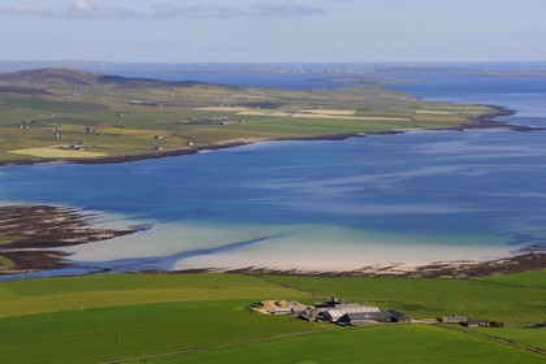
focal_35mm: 110
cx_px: 273
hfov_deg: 18.6
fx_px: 1668
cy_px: 182
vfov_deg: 12.5
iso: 400
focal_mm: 110
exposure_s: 1/800
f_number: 9
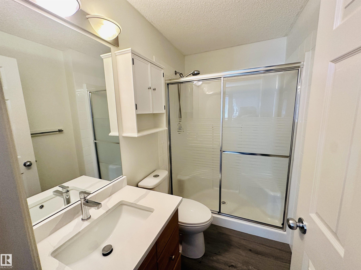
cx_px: 180
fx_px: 146
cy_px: 135
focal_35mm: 14
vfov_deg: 85.7
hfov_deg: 102.1
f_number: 2.2
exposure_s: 1/120
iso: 320
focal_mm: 2.22
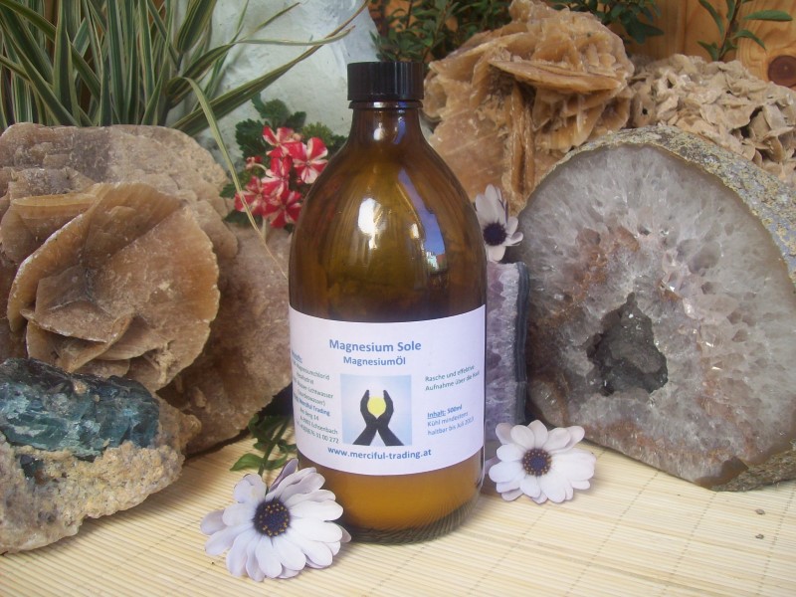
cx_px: 398
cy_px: 298
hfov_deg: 51.4
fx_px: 828
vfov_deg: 39.7
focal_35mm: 36
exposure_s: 1/111
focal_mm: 6
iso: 80
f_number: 2.7
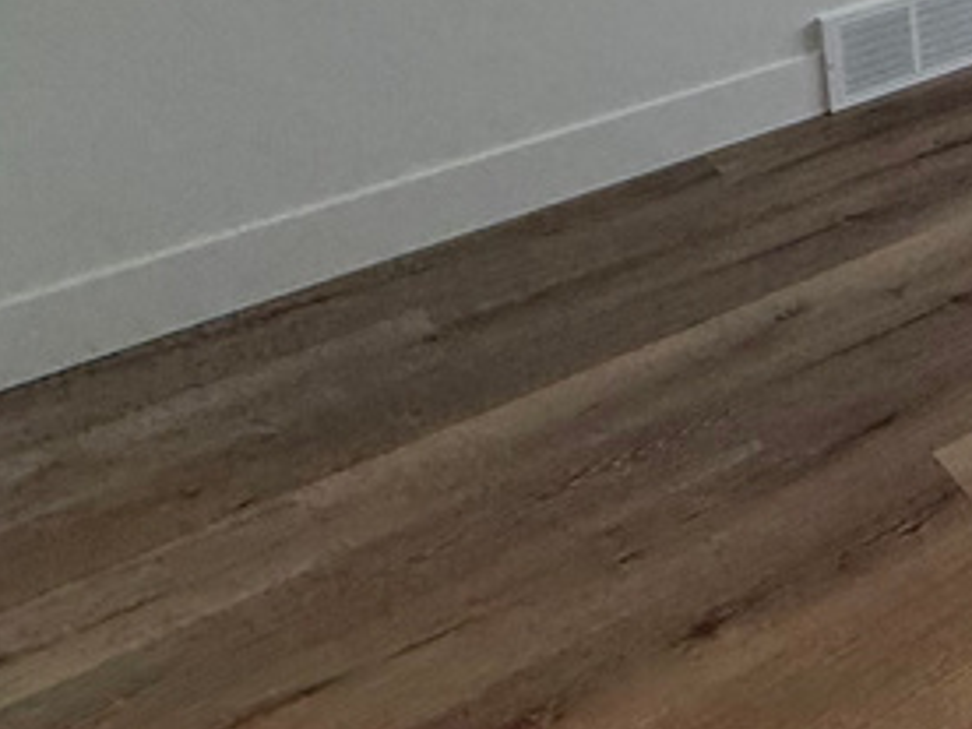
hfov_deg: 24.5
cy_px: -331
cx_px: 1588
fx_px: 1460
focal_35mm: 52
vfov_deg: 23.2
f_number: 2.2
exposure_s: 1/225
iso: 64
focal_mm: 2.22
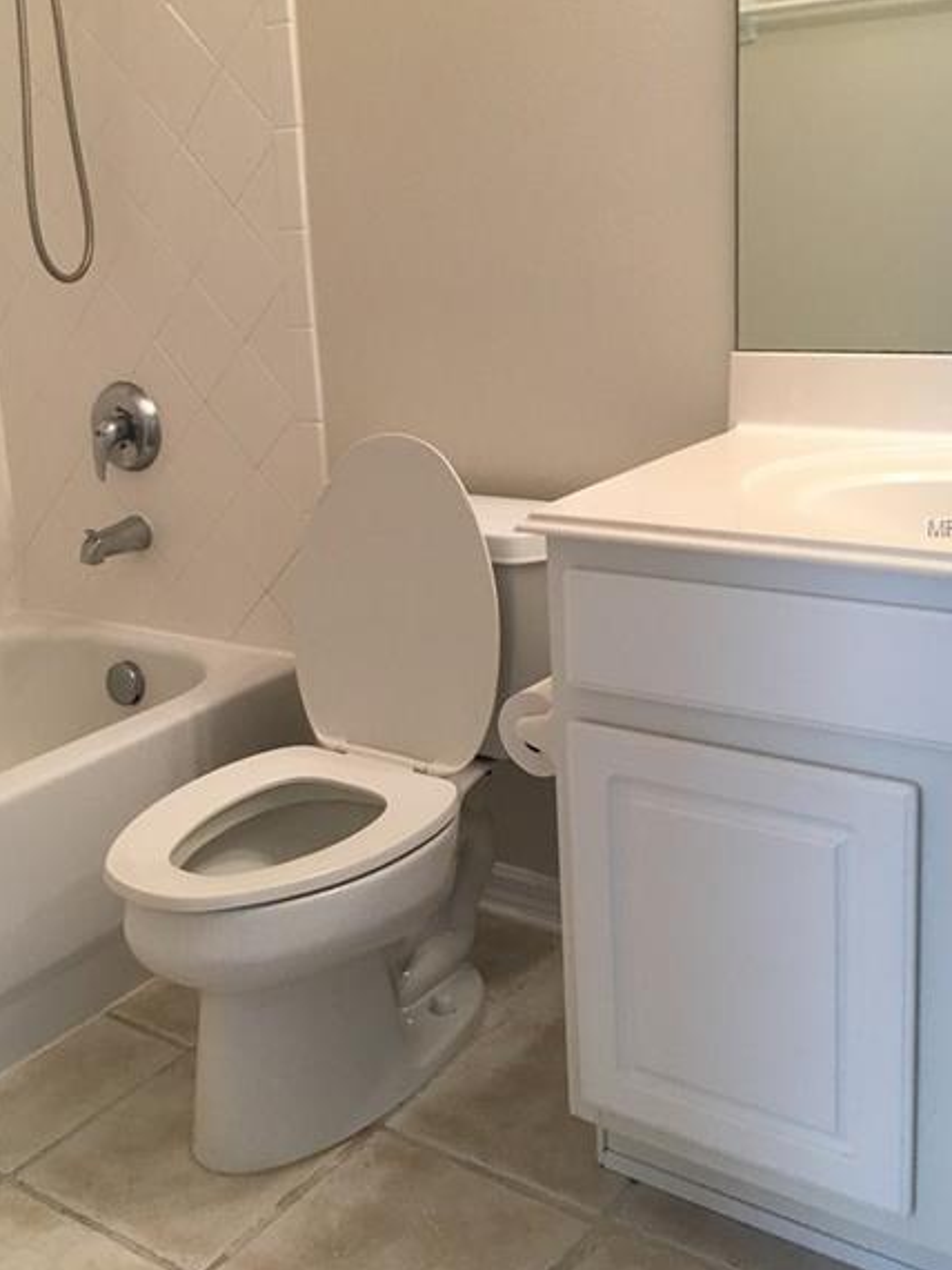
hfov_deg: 36.7
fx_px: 1431
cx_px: 385
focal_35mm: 39
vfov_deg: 47.7
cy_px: 527
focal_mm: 4.15
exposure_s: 1/30
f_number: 2.2
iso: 80
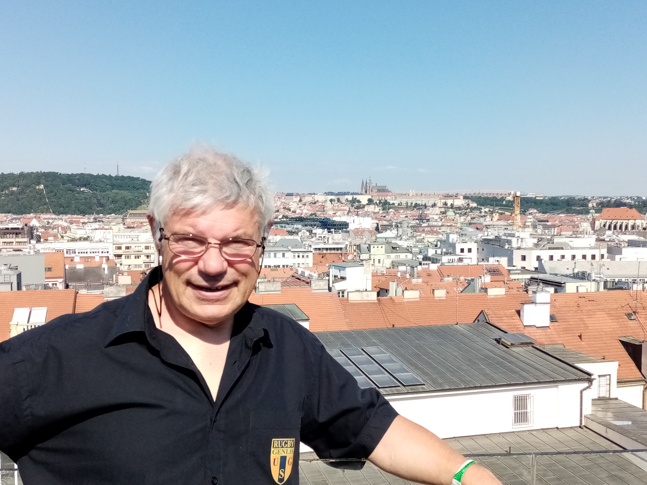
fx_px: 486
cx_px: 324
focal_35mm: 26
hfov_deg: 67.3
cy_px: 242
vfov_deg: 53.1
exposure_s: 1/1307
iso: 103
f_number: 1.8
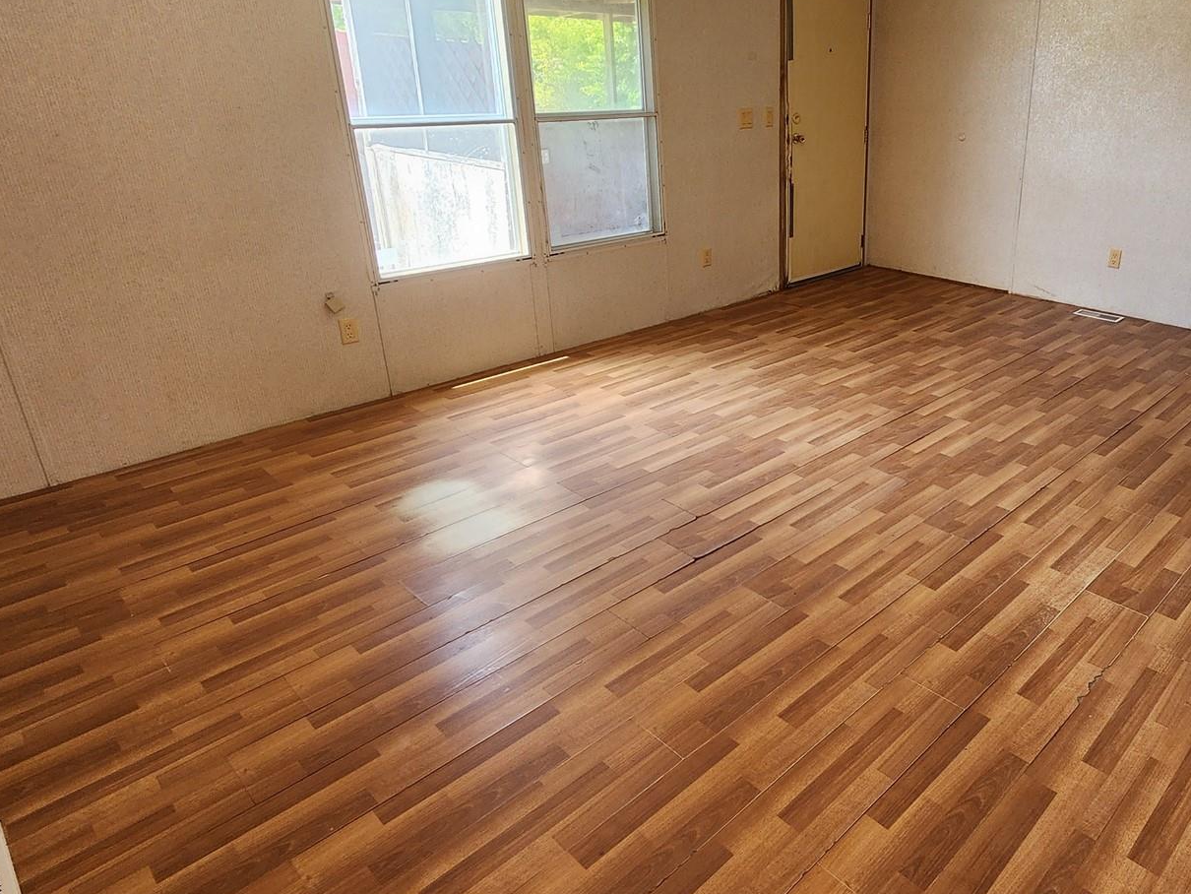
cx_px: 815
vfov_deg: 60.9
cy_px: 398
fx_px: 757
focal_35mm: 22
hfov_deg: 73.5
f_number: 2.2
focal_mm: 2.2
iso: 160
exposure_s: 1/60
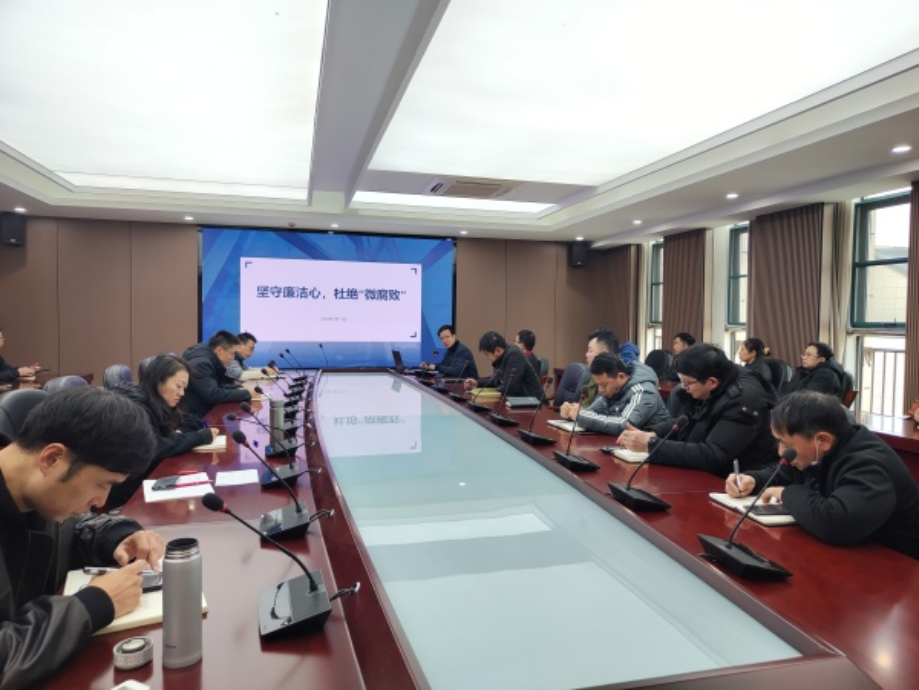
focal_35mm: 24
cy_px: 345
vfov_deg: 56.8
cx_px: 460
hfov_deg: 71.6
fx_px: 637
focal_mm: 5.59
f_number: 1.88
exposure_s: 1/102
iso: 50
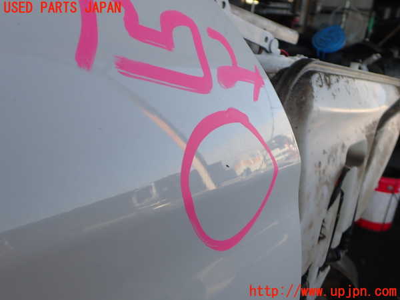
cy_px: 150
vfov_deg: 46.8
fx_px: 347
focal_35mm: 30
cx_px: 200
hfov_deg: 60.0
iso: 100
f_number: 3.2
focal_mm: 5.4
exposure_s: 1/400
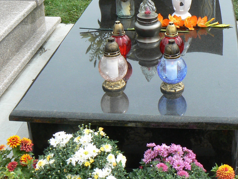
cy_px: 36
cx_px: 156
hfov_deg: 27.6
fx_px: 481
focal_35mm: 70
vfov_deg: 20.8
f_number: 5.6
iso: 80
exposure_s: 1/320
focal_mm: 6
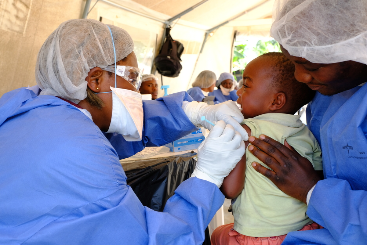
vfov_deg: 34.2
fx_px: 398
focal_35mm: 39
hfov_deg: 49.5
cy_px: 122
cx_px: 184
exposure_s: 1/42
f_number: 5.6
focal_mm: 25.7
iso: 200
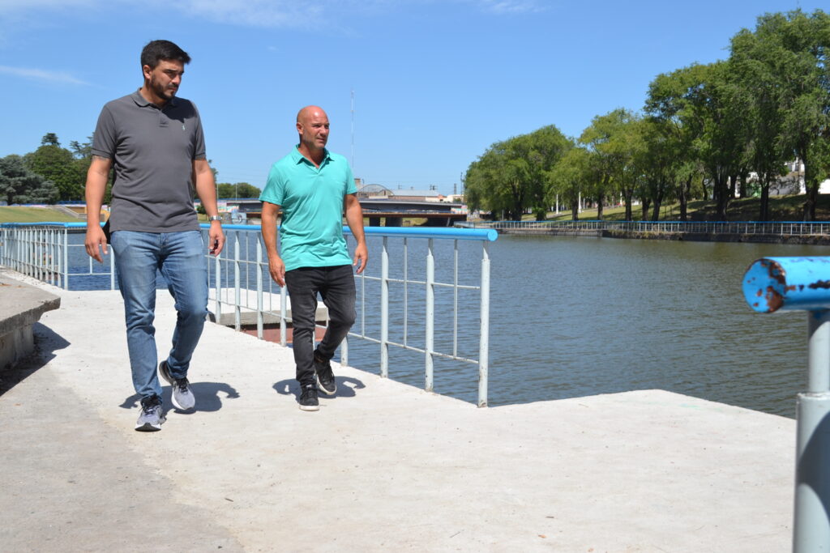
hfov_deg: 45.0
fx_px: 1003
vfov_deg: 30.9
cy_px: 276
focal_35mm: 44
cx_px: 415
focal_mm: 29
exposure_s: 1/250
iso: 100
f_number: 8
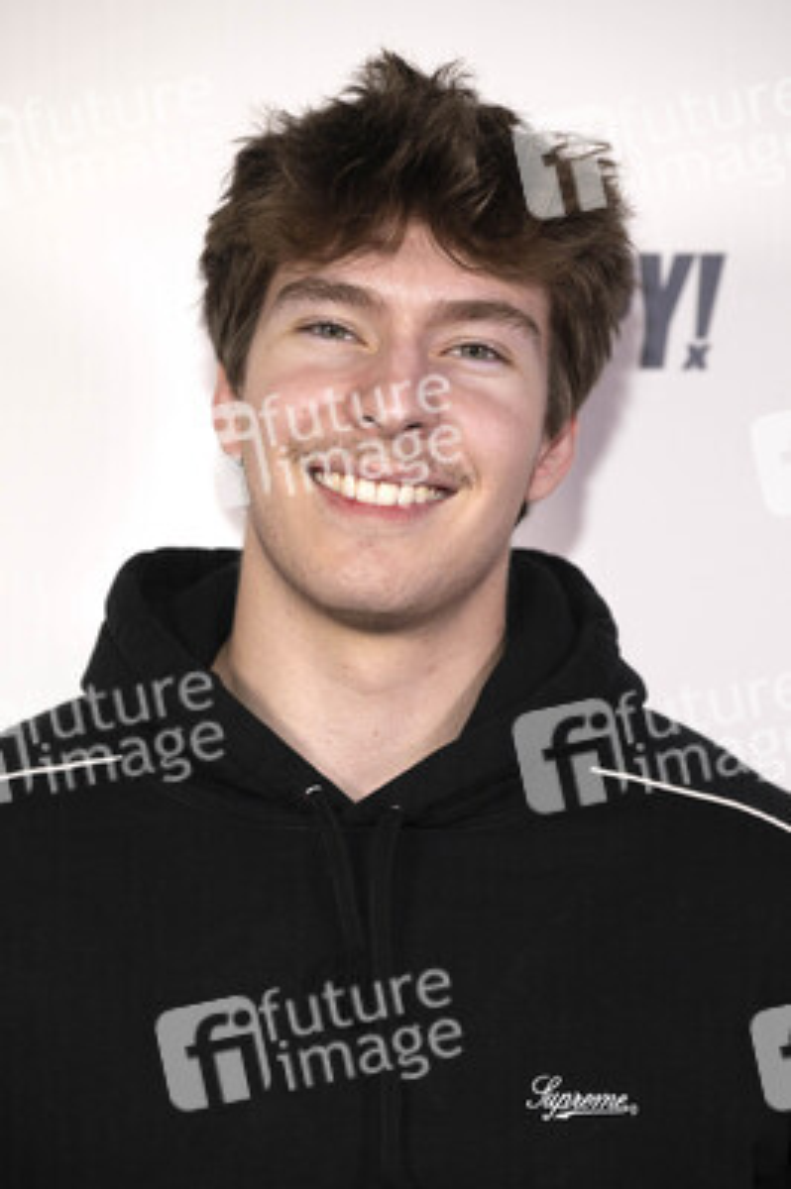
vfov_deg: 20.8
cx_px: 396
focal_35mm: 98
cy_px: 594
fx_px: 3235
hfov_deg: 13.9
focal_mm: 98
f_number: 5
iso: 800
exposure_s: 1/200
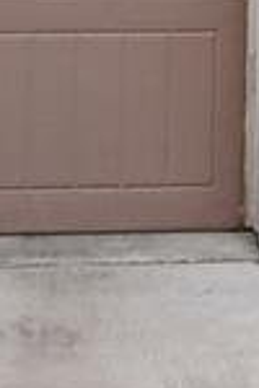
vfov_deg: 8.7
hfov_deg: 6.3
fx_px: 2331
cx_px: 269
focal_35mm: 216
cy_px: -530
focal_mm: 3.98
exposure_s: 1/378
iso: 20
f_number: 1.8
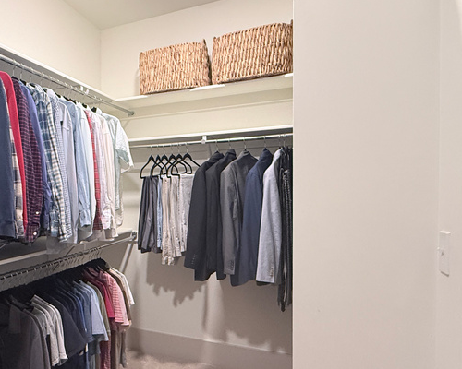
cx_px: 109
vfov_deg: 51.4
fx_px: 383
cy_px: 208
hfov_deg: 58.6
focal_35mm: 28
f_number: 2.2
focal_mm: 2.22
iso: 400
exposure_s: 1/60
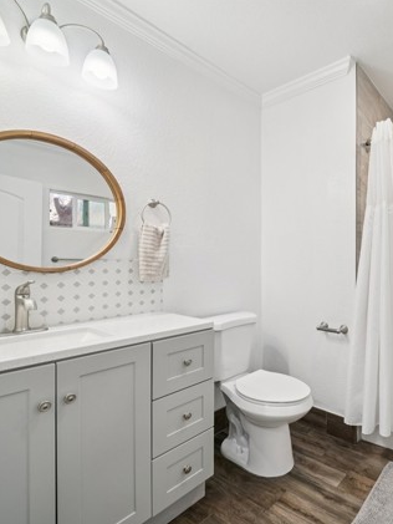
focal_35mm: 19
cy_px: 261
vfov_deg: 84.6
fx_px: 287
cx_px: 316
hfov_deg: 62.7
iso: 250
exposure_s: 1/30
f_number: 8
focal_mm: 13
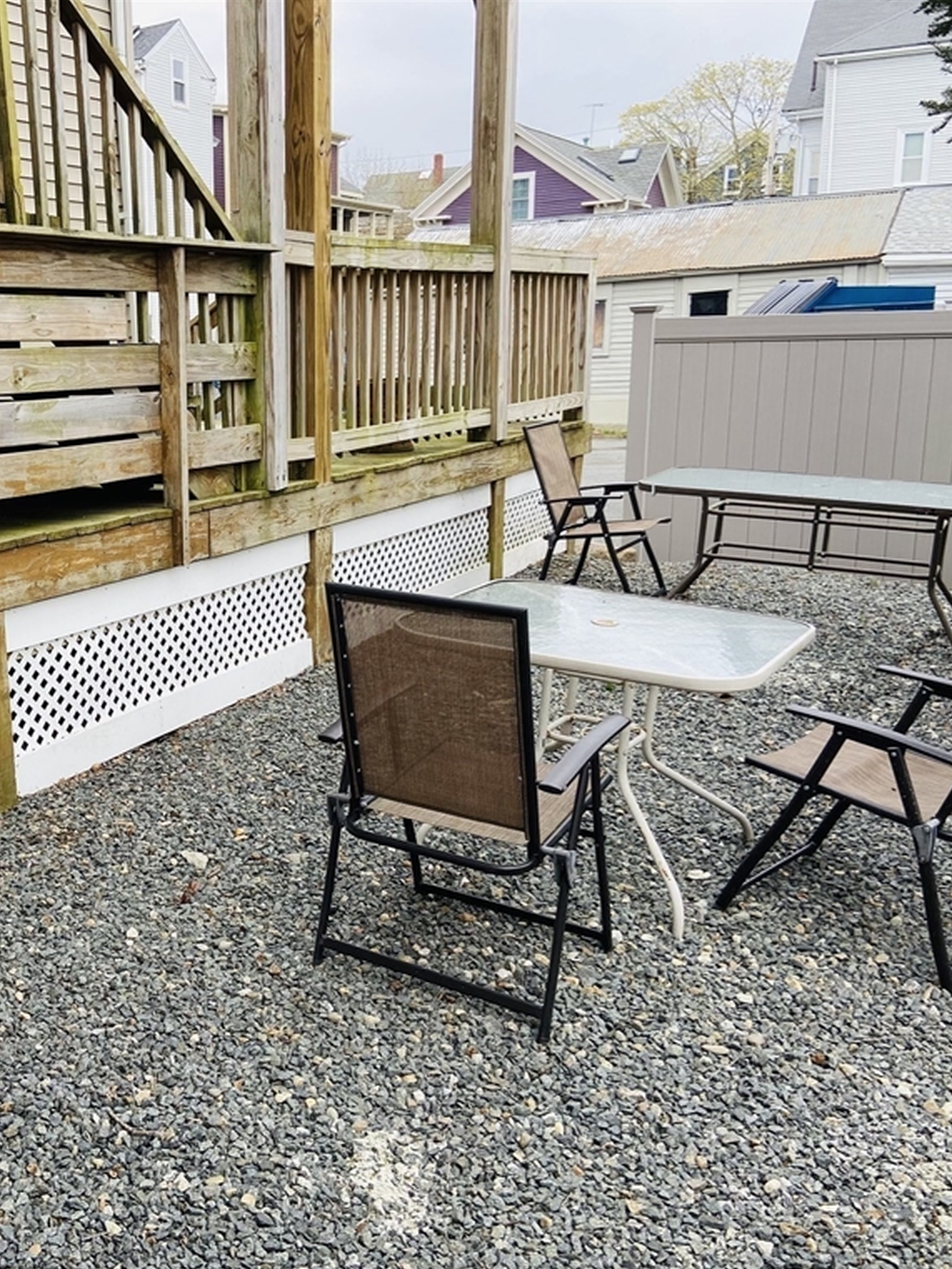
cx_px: 190
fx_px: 1283
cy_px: 639
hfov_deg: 39.1
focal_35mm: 35
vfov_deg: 52.6
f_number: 1.8
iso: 32
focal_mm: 4.25
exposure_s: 1/698
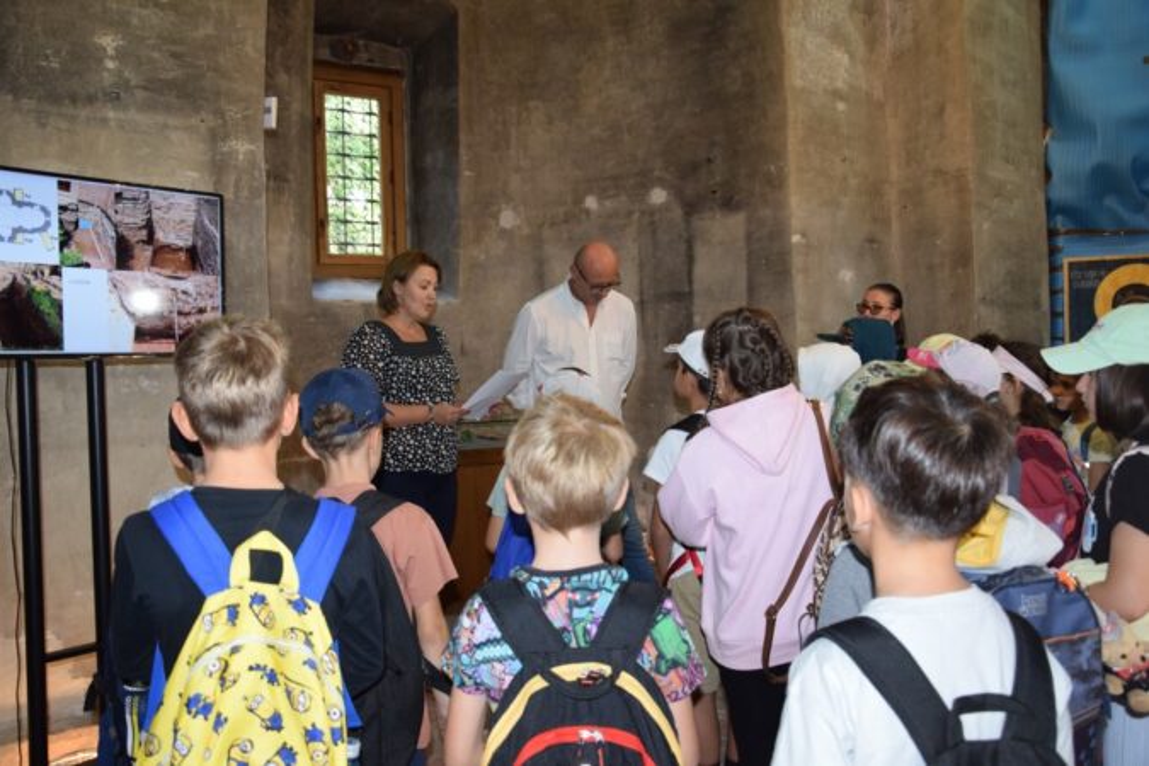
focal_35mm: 32
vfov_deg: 41.7
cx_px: 574
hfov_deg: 59.5
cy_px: 383
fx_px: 1005
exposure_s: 1/60
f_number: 4
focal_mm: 21
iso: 800
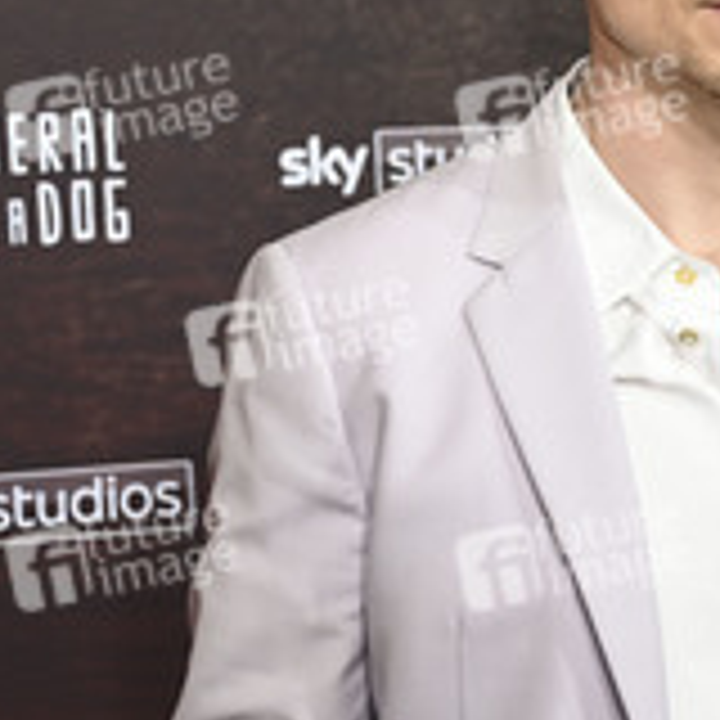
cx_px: 632
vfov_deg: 12.1
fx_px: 3389
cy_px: 220
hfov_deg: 12.1
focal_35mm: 144
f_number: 6.3
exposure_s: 1/200
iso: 400
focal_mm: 60
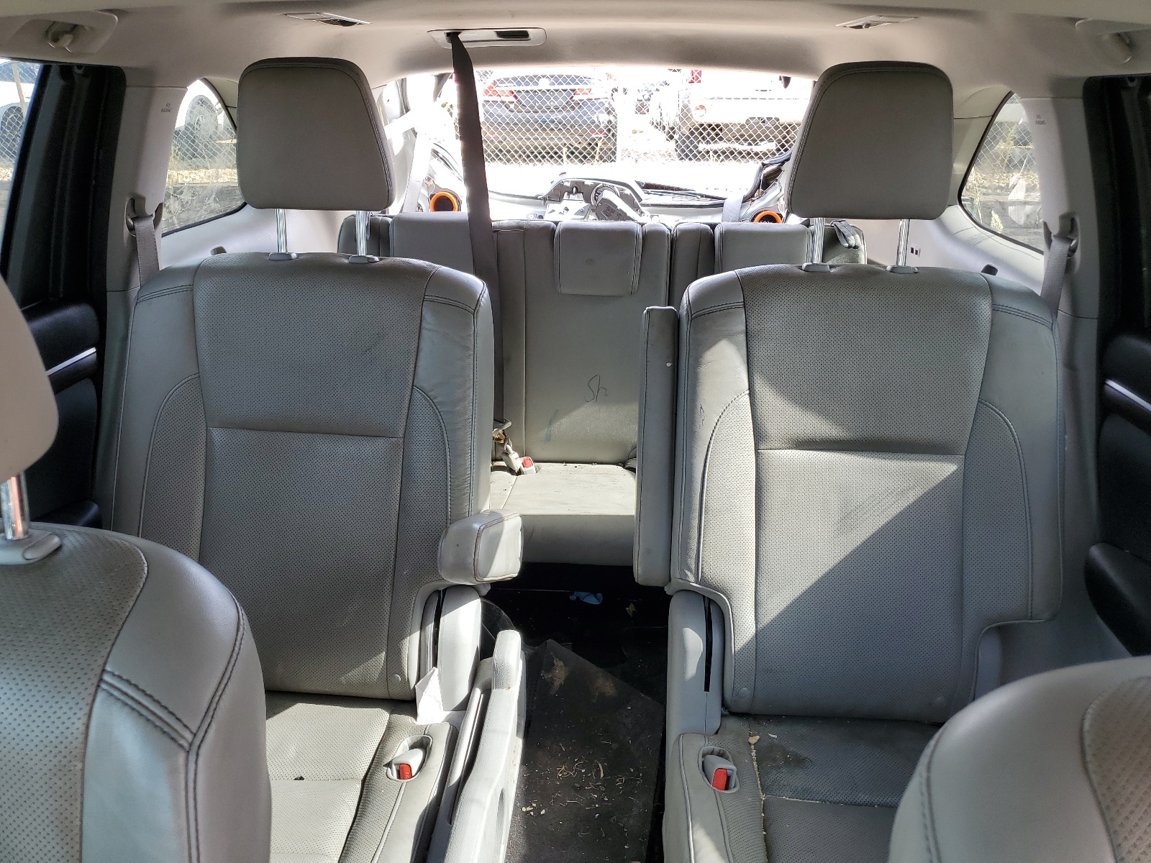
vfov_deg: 53.1
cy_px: 432
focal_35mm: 26
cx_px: 576
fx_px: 865
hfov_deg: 67.3
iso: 50
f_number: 1.5
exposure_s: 1/217
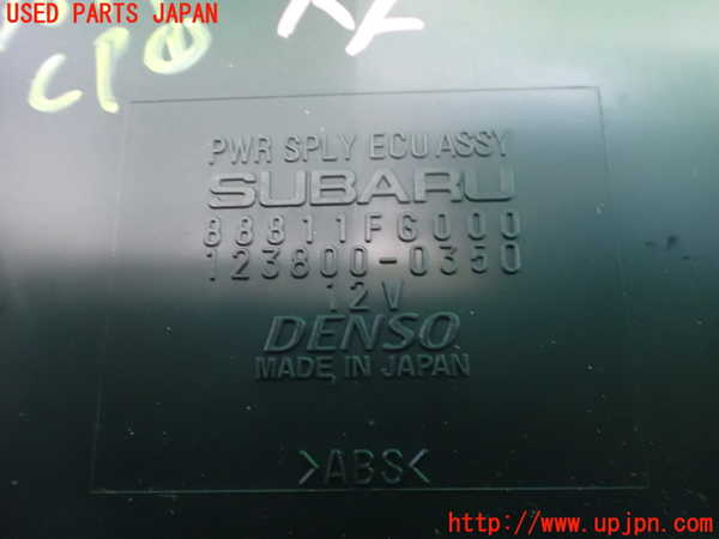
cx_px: 360
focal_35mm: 30
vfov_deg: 46.8
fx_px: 623
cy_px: 270
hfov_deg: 60.0
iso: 1600
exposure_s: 1/20
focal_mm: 5.4
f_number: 2.3
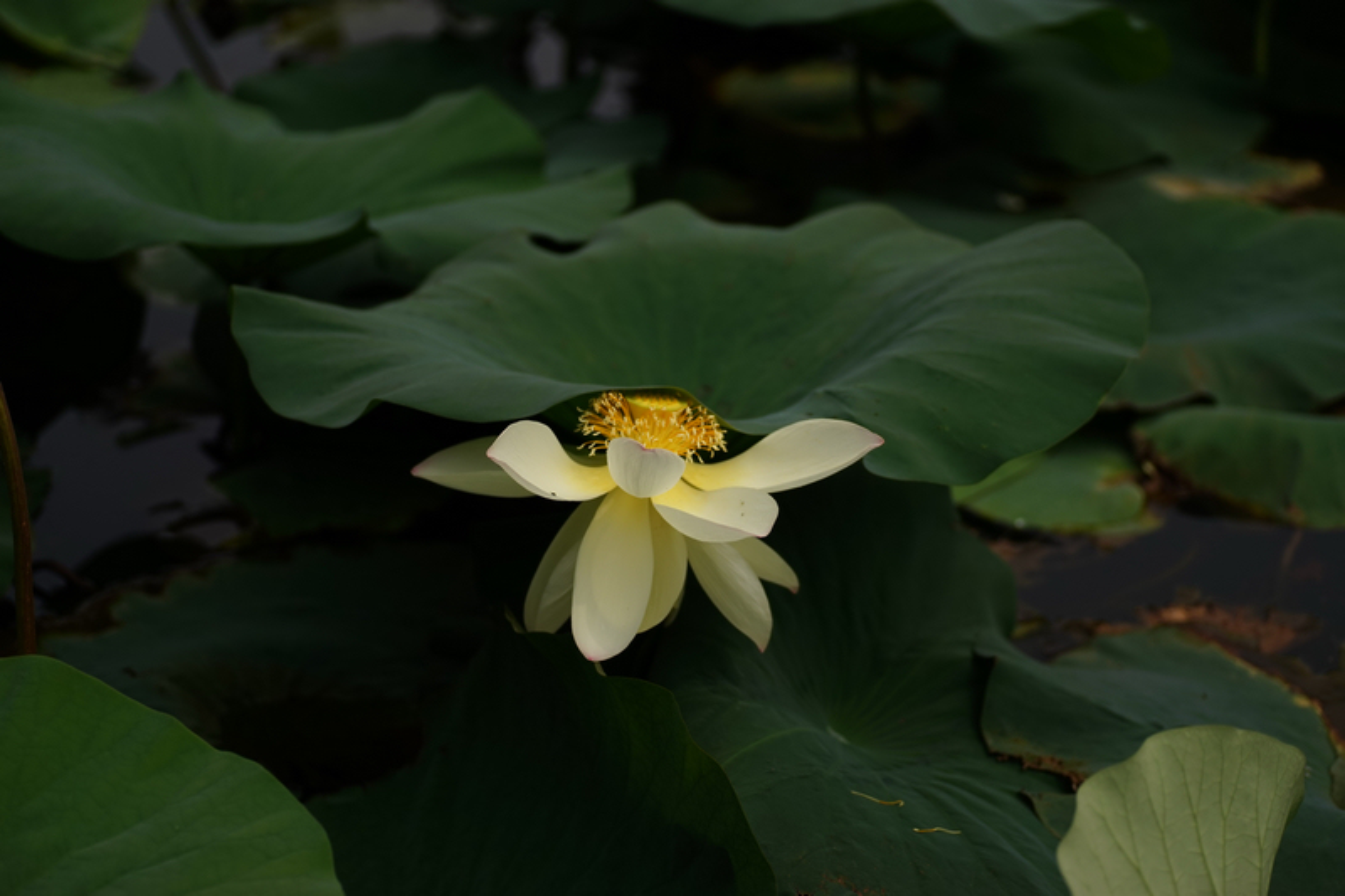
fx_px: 3362
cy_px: 448
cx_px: 672
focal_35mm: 90
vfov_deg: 15.2
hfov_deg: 22.6
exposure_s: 1/2000
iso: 100
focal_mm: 90
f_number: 2.8
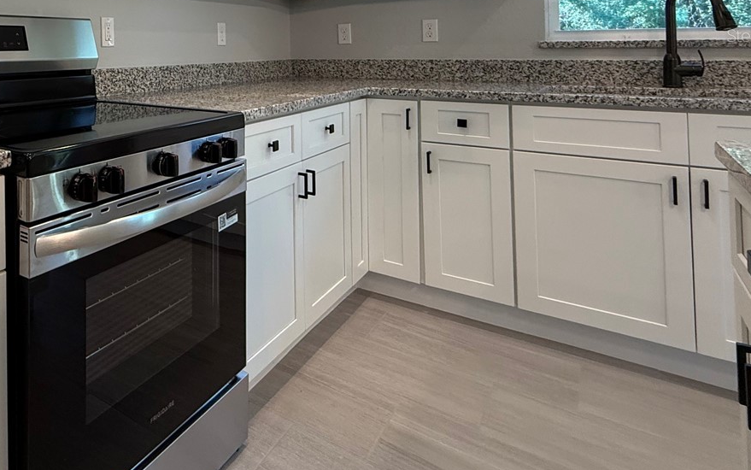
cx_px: 124
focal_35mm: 27
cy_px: 35
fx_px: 553
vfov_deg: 41.8
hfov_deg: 61.2
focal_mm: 2.22
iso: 200
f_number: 2.2
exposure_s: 1/120
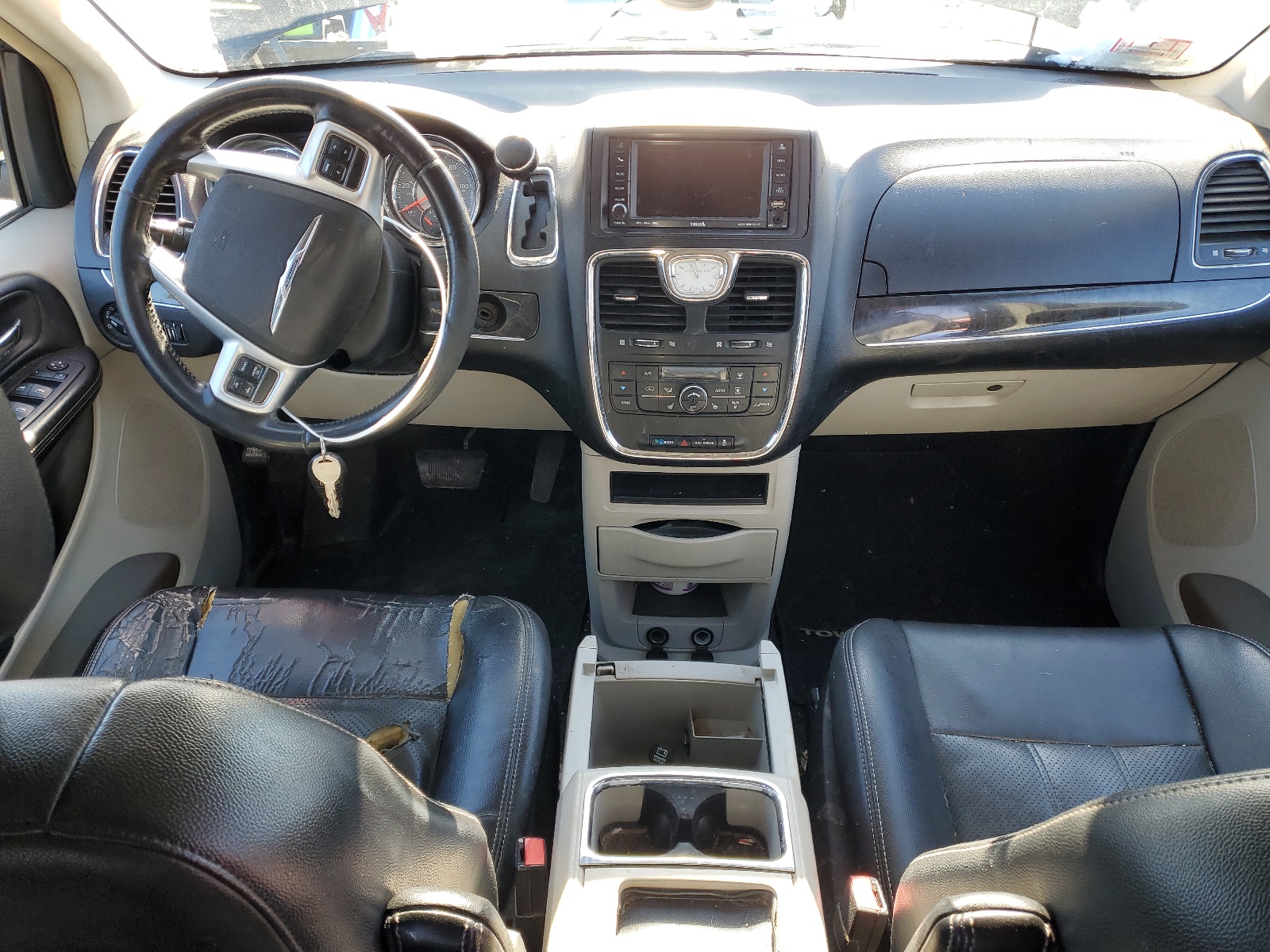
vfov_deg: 53.1
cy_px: 476
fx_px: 954
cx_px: 635
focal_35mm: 26
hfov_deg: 67.3
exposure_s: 1/123
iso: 50
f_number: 1.5
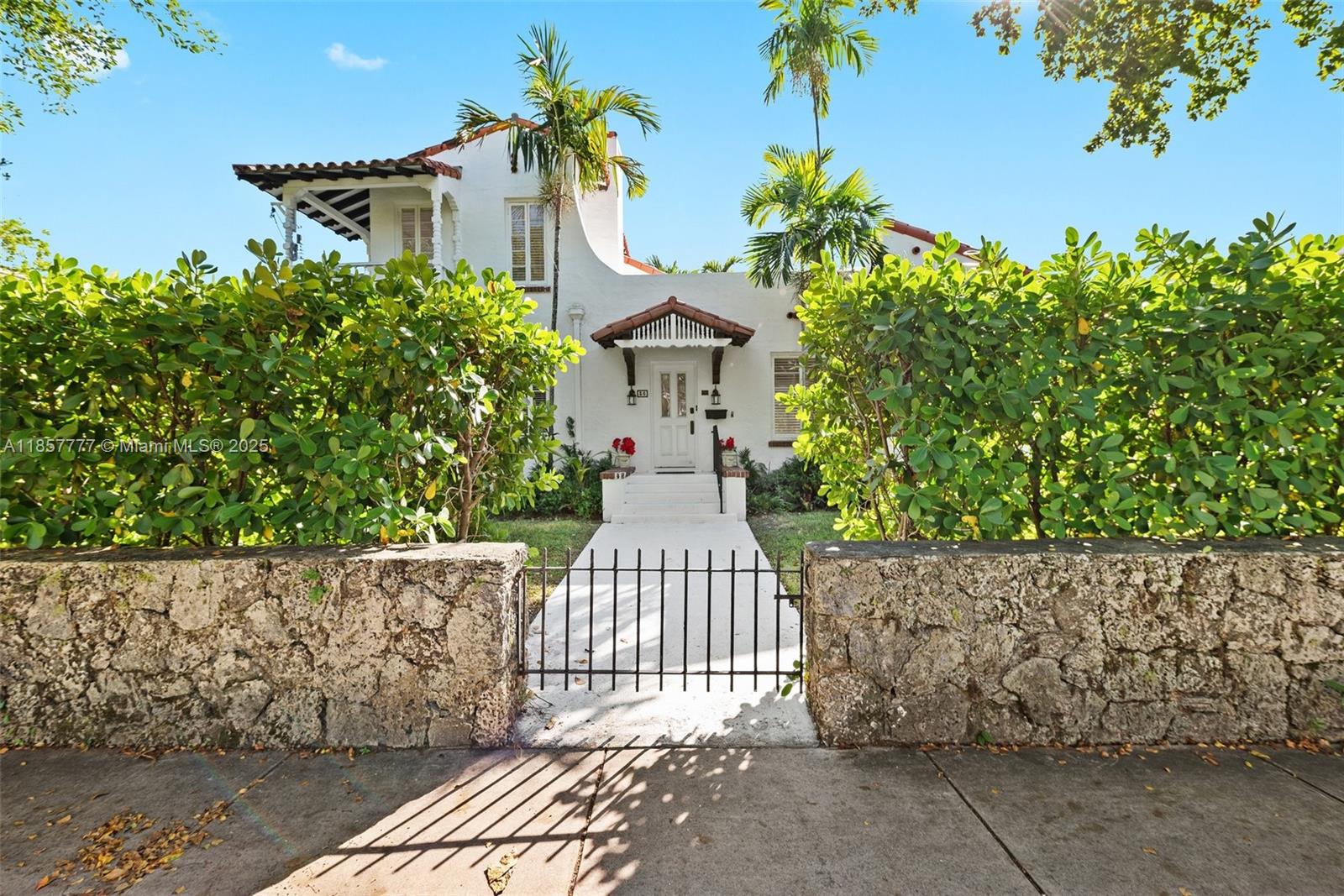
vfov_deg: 81.2
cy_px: 448
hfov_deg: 104.2
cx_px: 672
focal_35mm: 14
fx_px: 523
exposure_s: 1/60
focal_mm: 14
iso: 100
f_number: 4
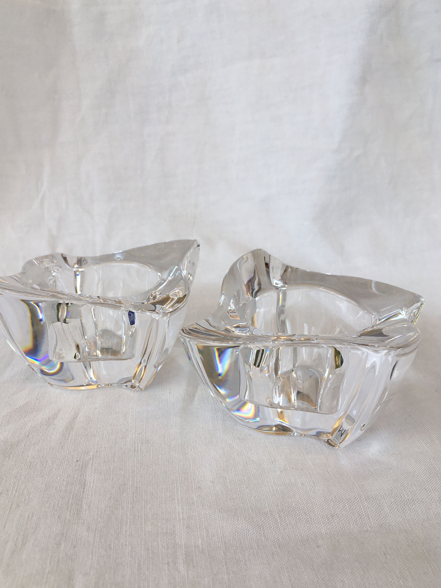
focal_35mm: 32
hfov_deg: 44.1
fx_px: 544
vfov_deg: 56.8
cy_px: 301
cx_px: 208
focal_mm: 4.15
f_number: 2.2
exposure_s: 1/1202
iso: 25
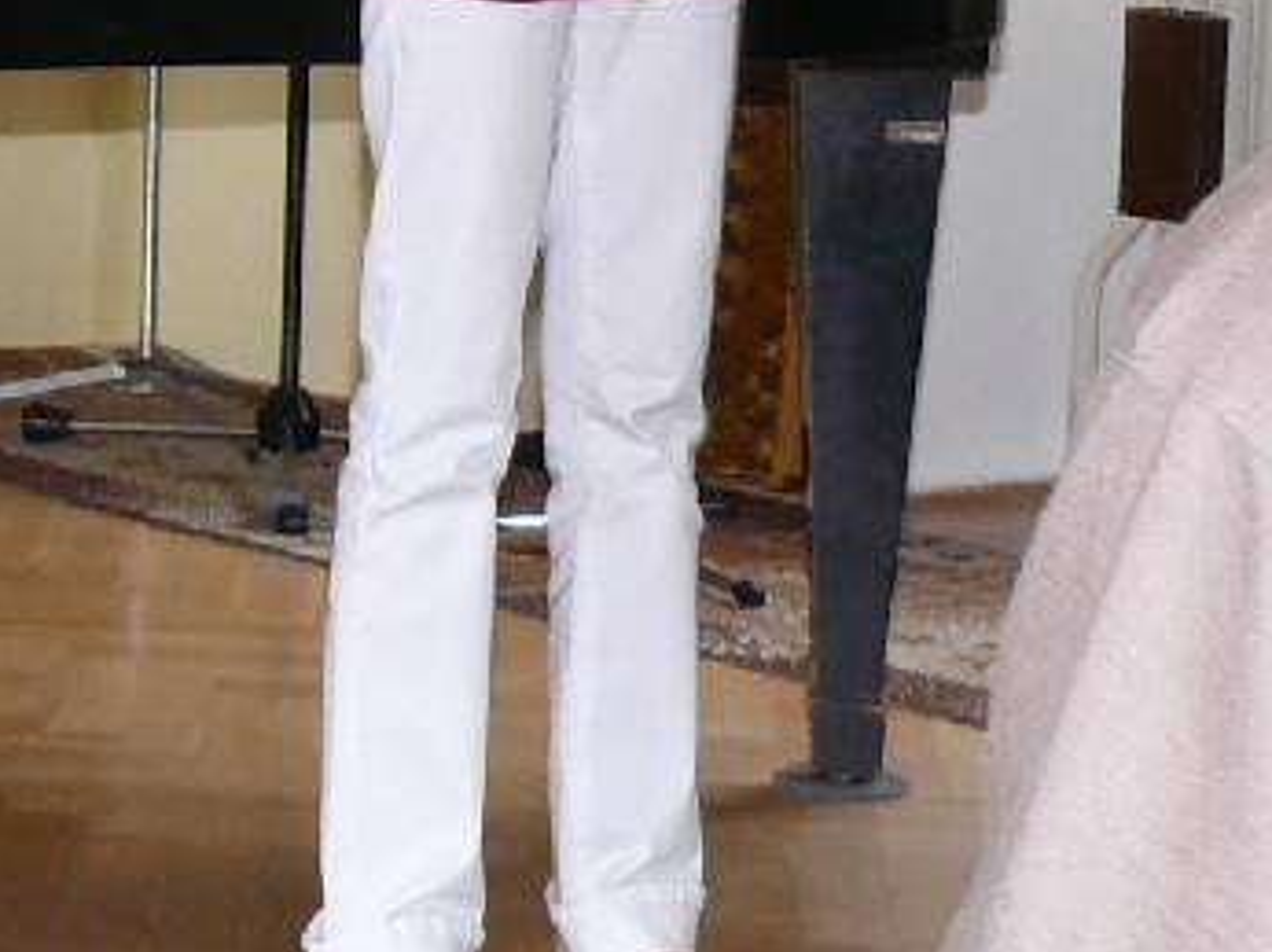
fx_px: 6757
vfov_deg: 8.0
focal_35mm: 184
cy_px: -323
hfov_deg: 10.3
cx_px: -864
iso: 200
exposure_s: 1/30
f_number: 3.2
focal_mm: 9.5
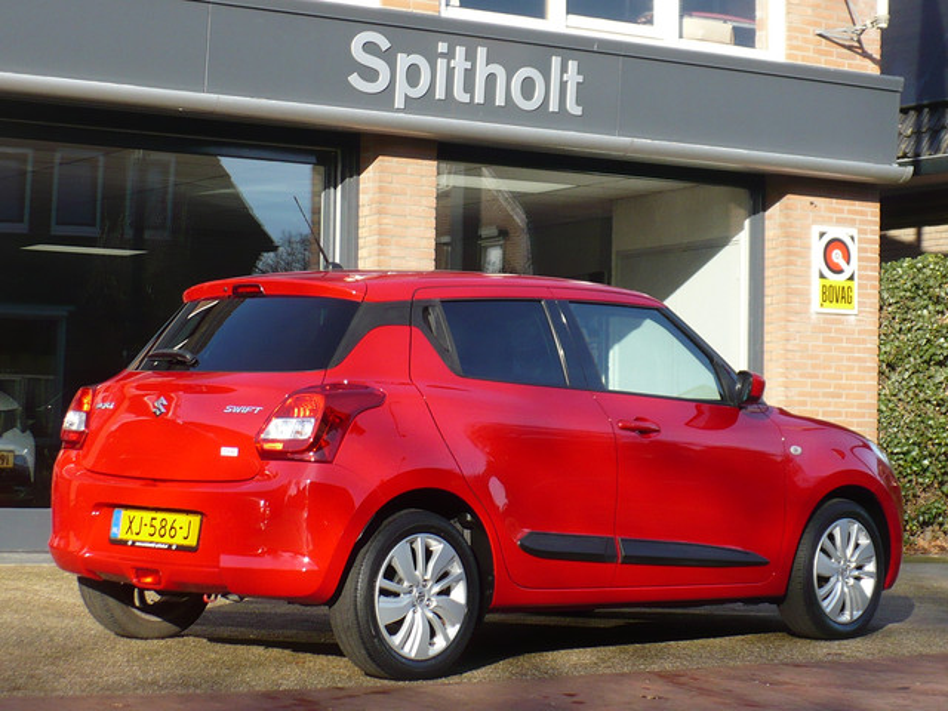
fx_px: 2437
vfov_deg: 16.6
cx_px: 474
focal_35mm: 89
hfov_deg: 22.0
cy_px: 356
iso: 100
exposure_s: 1/500
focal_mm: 9.9
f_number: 3.1
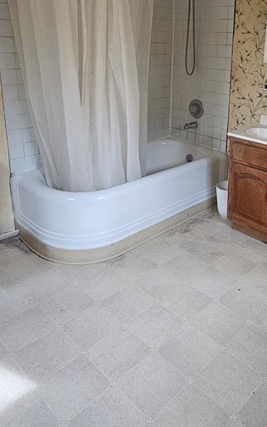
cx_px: 201
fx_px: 326
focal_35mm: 28
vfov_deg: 64.4
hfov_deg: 43.1
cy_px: 136
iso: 320
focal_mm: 2.2
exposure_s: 1/60
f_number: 2.2
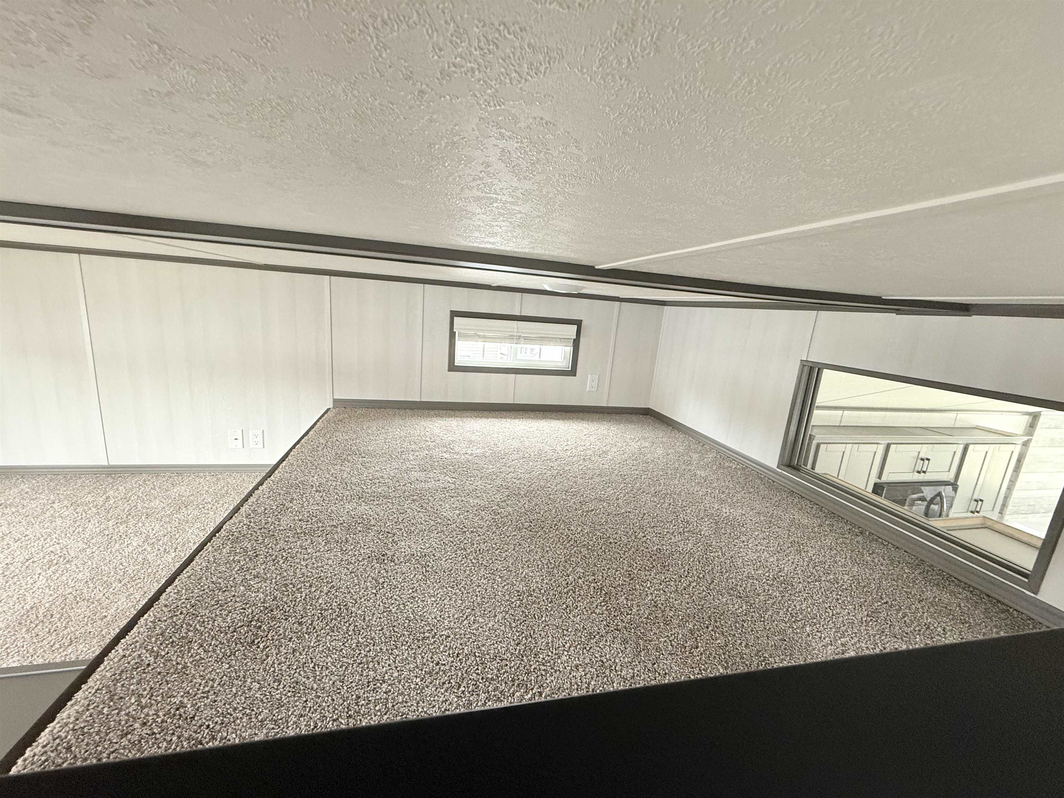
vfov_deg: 85.7
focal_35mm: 14
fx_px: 430
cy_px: 399
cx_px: 532
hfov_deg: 102.1
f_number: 2.2
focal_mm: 2.22
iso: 500
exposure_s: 1/60
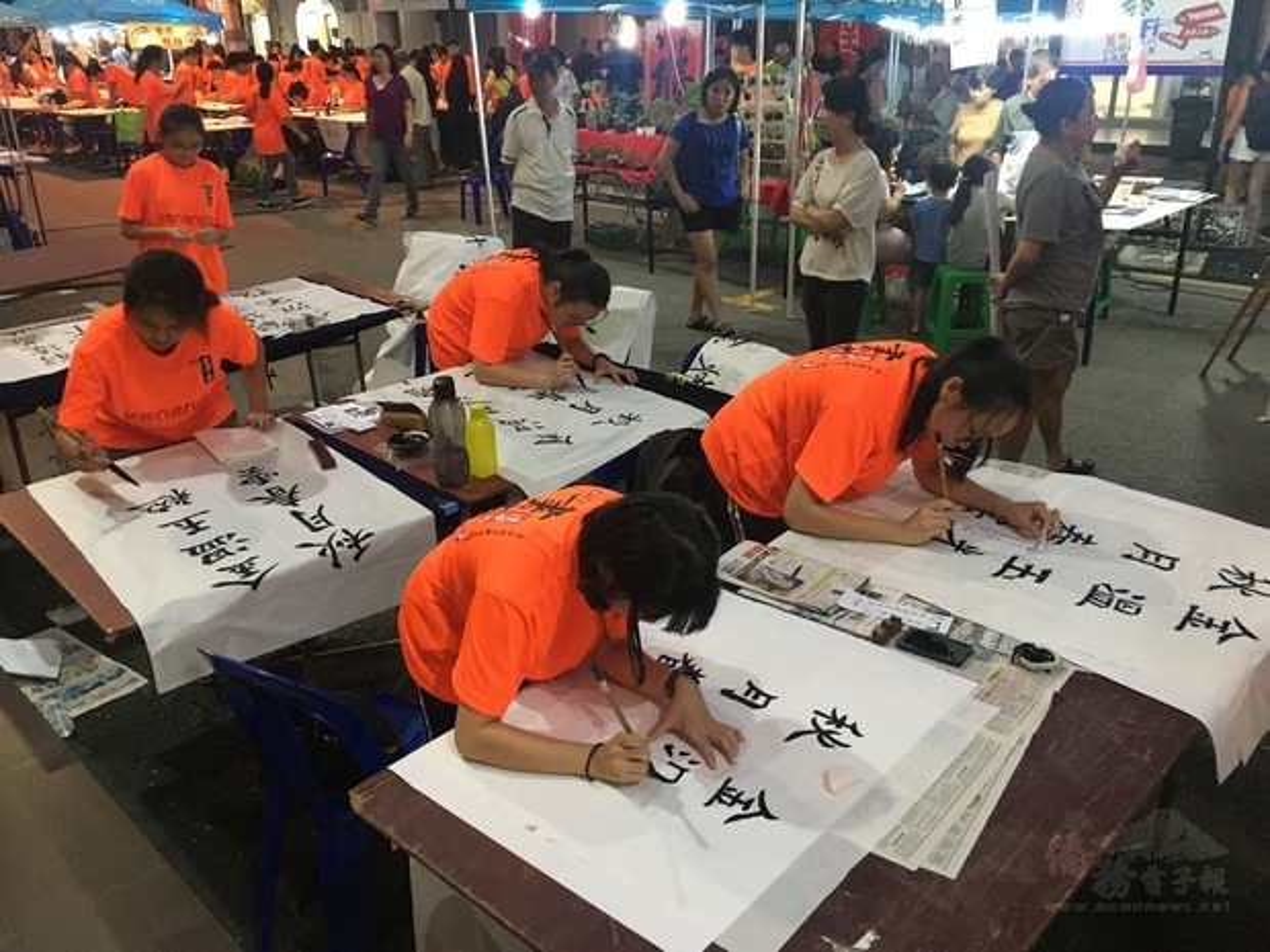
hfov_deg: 61.7
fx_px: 1064
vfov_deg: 48.2
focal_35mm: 29
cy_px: 476
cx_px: 635
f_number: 2.2
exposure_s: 1/25
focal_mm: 4.15
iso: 200
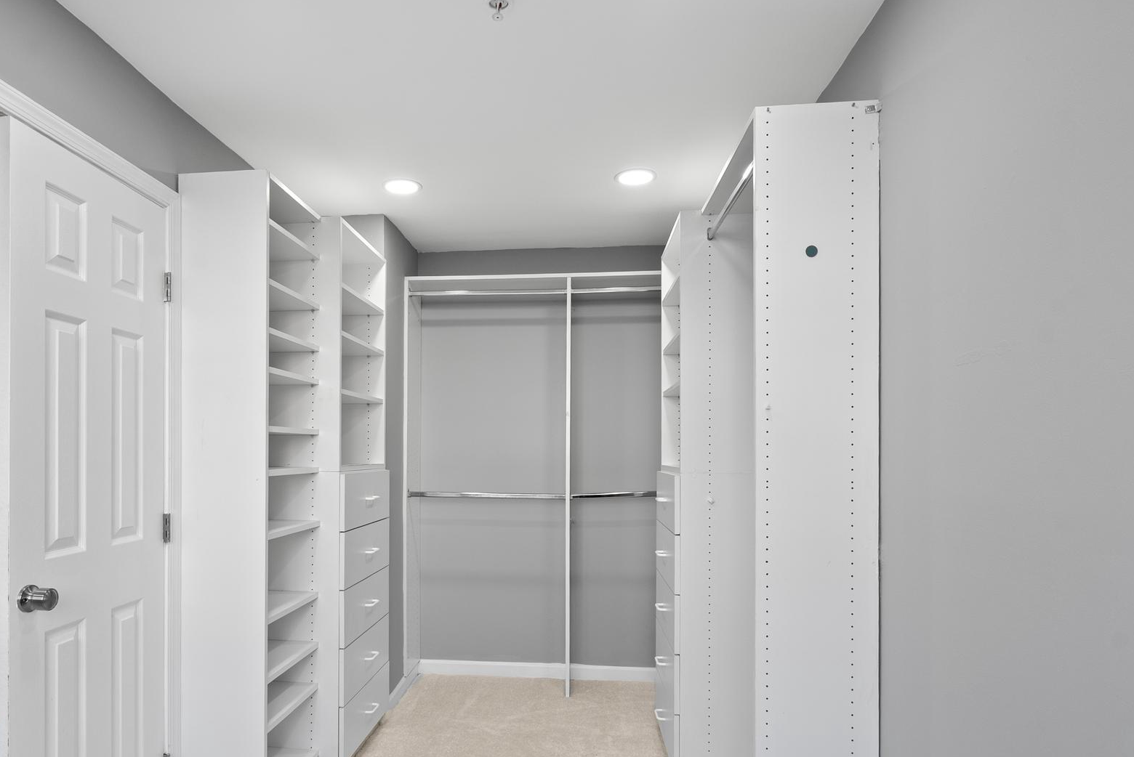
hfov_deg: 80.8
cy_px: 465
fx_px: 662
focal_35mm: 21
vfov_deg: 58.9
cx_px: 494
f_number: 8
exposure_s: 1/25
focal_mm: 16
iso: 800
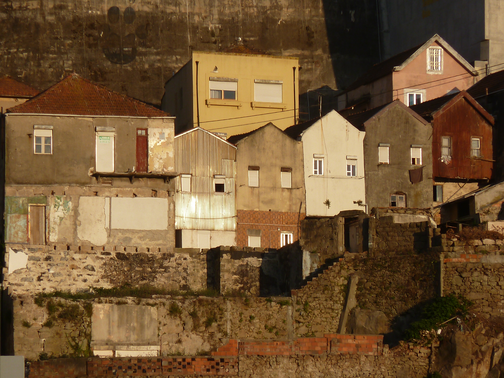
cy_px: 189
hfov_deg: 5.0
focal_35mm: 399
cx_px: 252
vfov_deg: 3.7
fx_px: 5809
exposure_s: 1/250
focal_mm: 49.2
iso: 80
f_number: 4.9
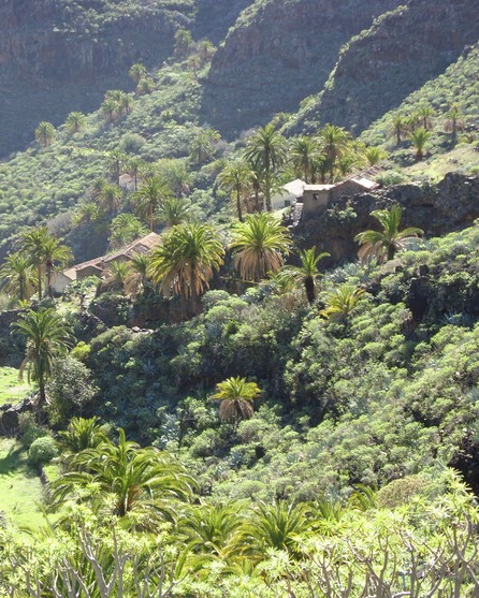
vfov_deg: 17.6
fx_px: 1930
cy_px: 301
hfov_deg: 14.1
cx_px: 107
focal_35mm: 109
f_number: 3.3
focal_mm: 13.8
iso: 50
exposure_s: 1/209
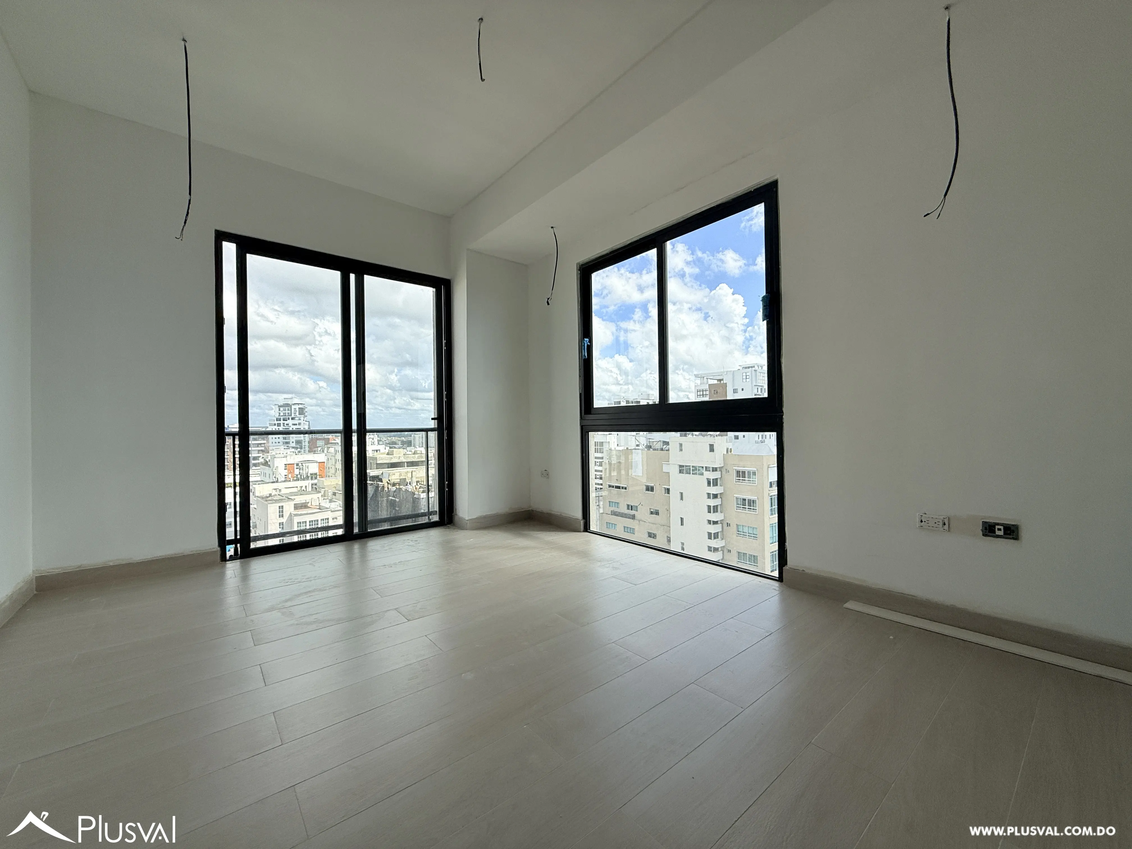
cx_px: 566
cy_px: 424
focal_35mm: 14
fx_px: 458
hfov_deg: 102.1
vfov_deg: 85.7
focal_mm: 2.22
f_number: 2.2
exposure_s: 1/1795
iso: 50
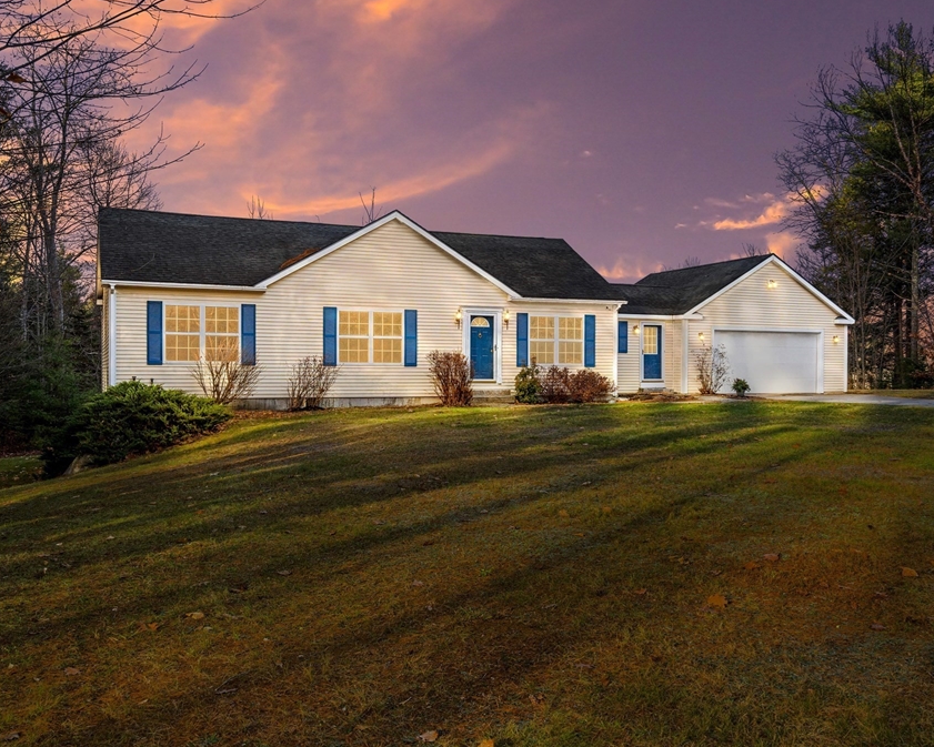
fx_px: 885
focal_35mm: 32
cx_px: 496
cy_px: 369
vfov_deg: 45.8
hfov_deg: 55.6
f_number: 8
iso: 320
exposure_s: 1/250
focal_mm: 28
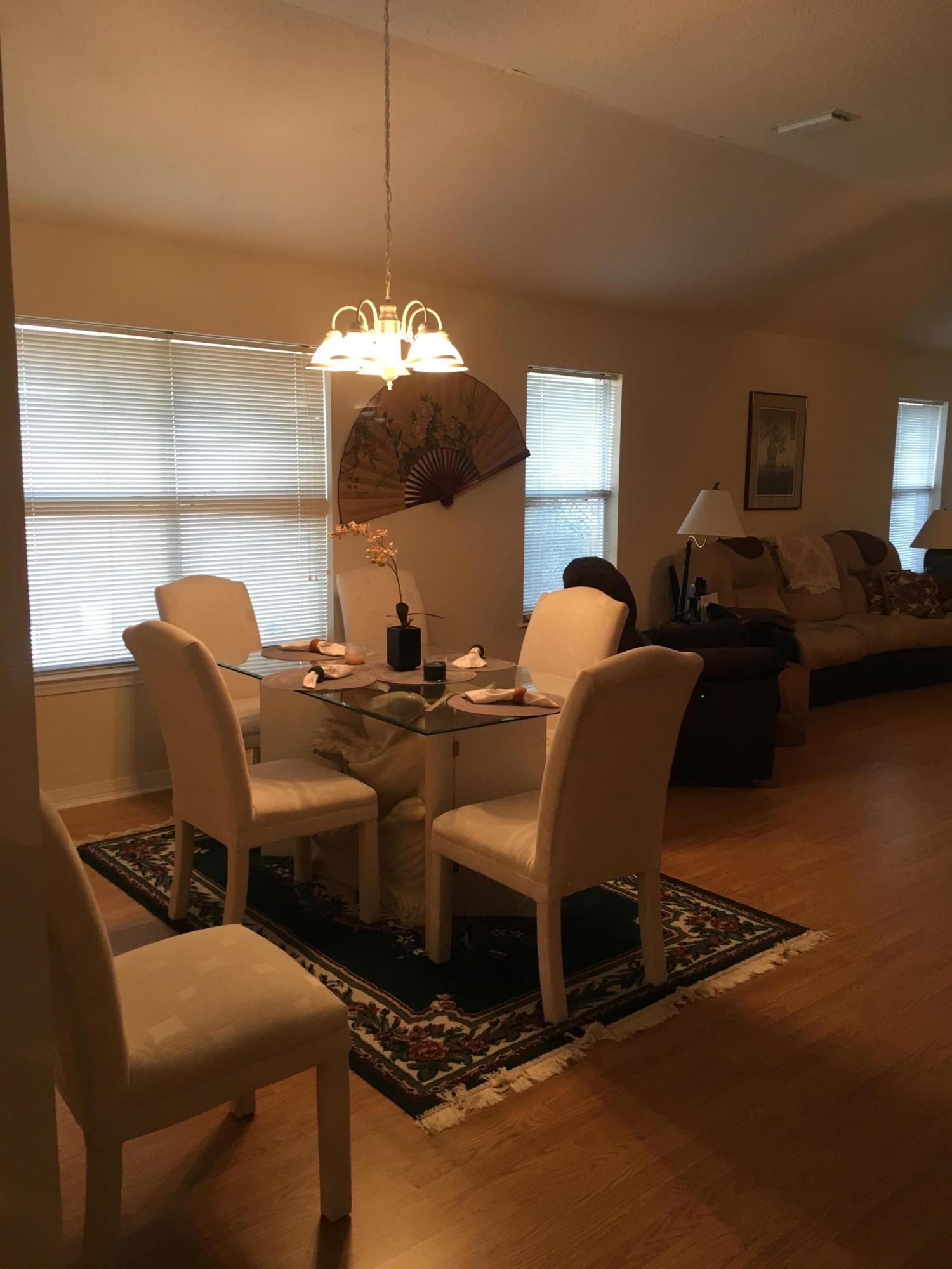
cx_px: 476
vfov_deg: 61.7
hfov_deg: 48.2
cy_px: 634
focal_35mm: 29
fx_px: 1063
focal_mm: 4.15
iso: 80
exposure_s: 1/30
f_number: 2.2
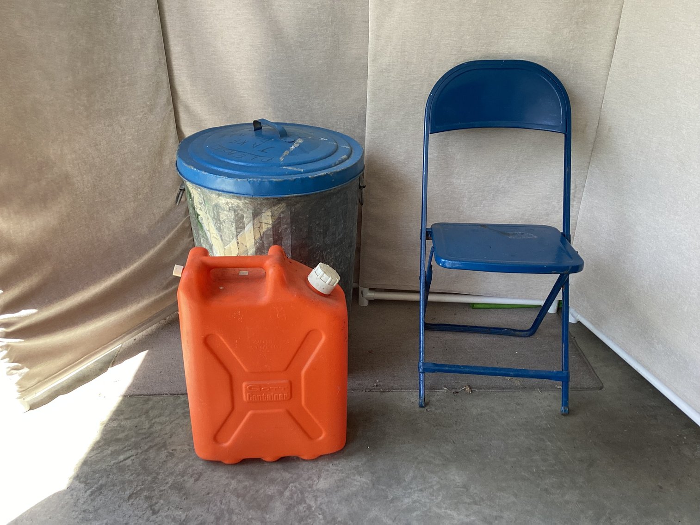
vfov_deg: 45.4
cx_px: 350
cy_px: 262
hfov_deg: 58.3
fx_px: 627
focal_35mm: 31
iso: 64
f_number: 2.4
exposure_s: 1/120
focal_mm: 3.3
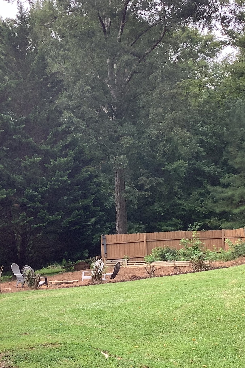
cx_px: 100
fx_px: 592
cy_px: 206
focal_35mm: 58
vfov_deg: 34.5
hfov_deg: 23.3
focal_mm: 3.3
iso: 50
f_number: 2.4
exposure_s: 1/100
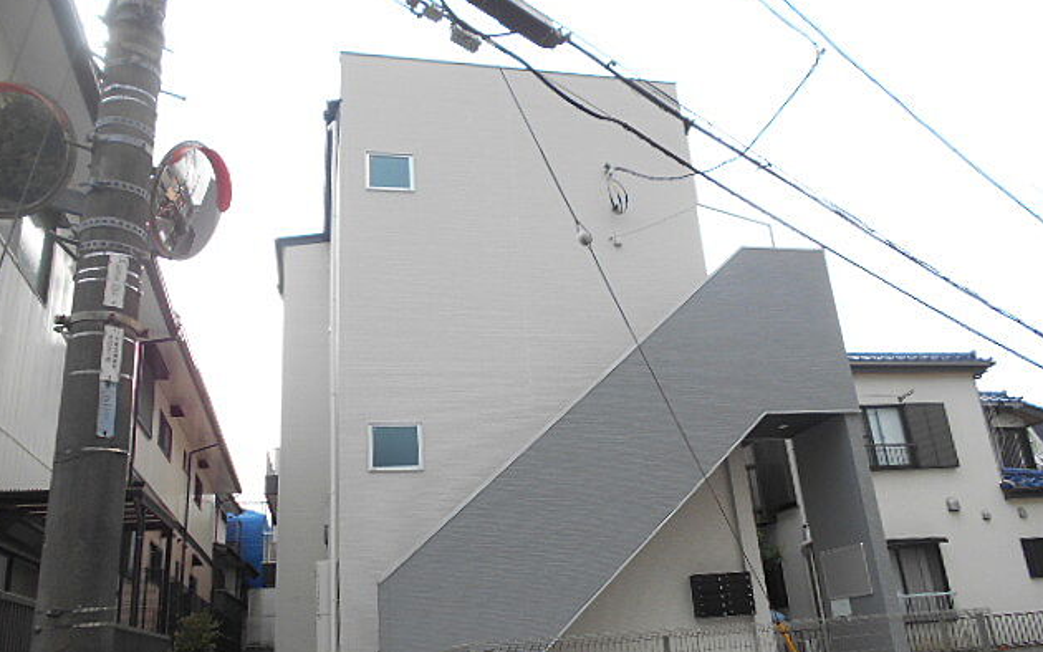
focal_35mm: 28
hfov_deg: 66.5
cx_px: 518
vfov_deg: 44.5
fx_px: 796
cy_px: 346
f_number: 3.2
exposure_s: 1/250
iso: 80
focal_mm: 4.6
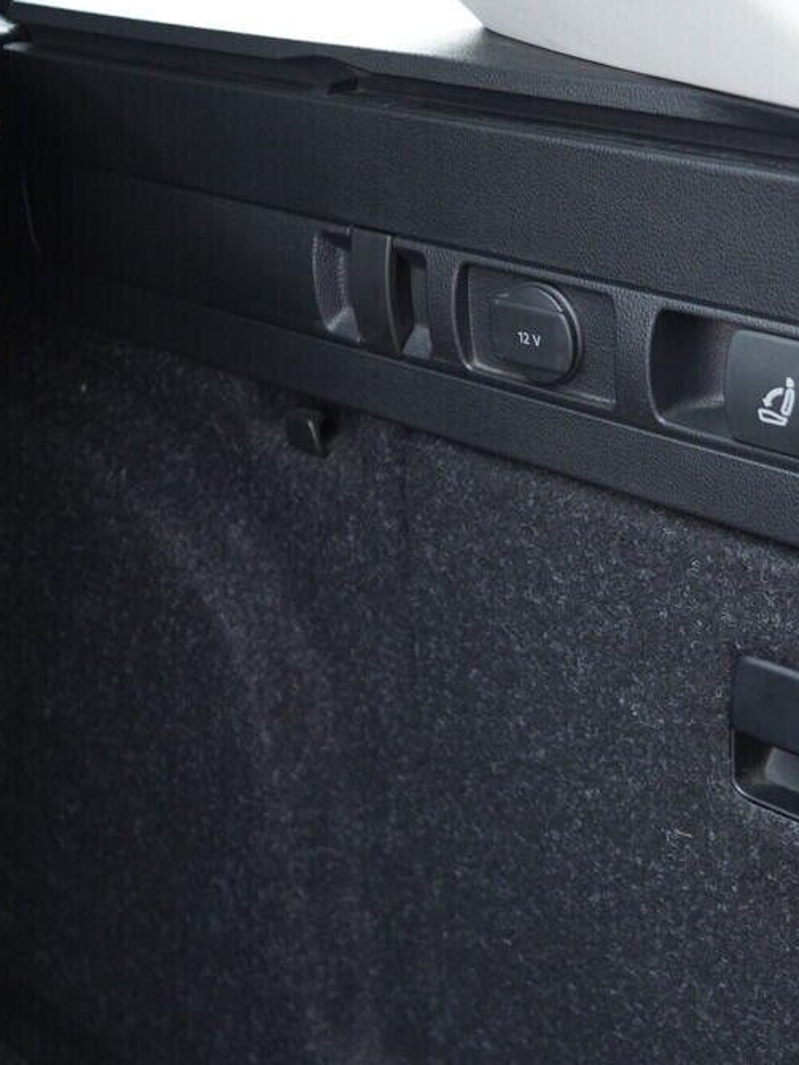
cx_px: 716
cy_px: 539
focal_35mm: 53
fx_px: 1631
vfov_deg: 36.2
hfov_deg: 26.6
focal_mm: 24
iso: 640
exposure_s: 1/40
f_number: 2.8
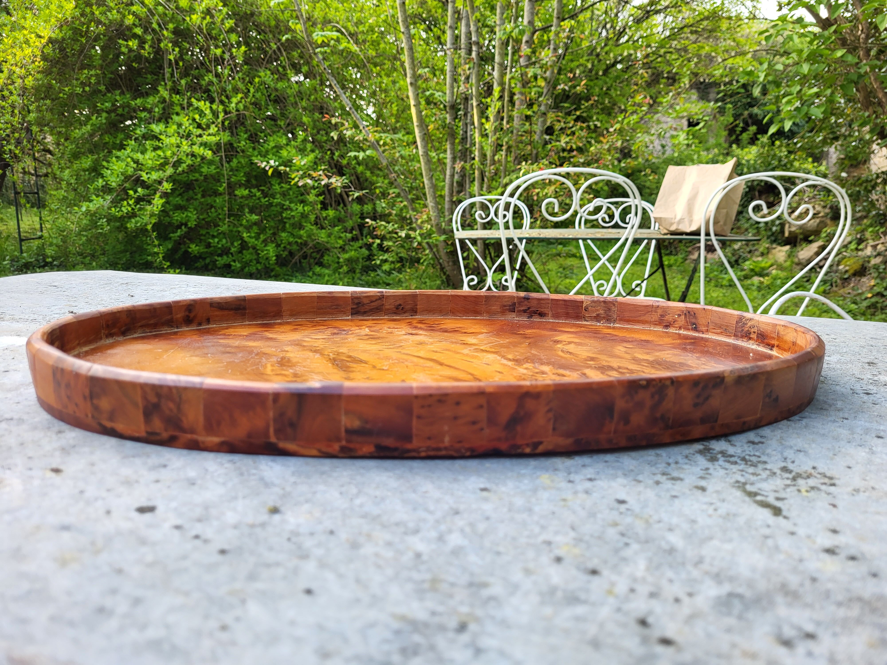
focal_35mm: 26
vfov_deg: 53.1
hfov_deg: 67.3
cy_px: 332
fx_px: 666
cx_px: 444
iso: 64
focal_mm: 5.4
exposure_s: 1/100
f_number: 1.8
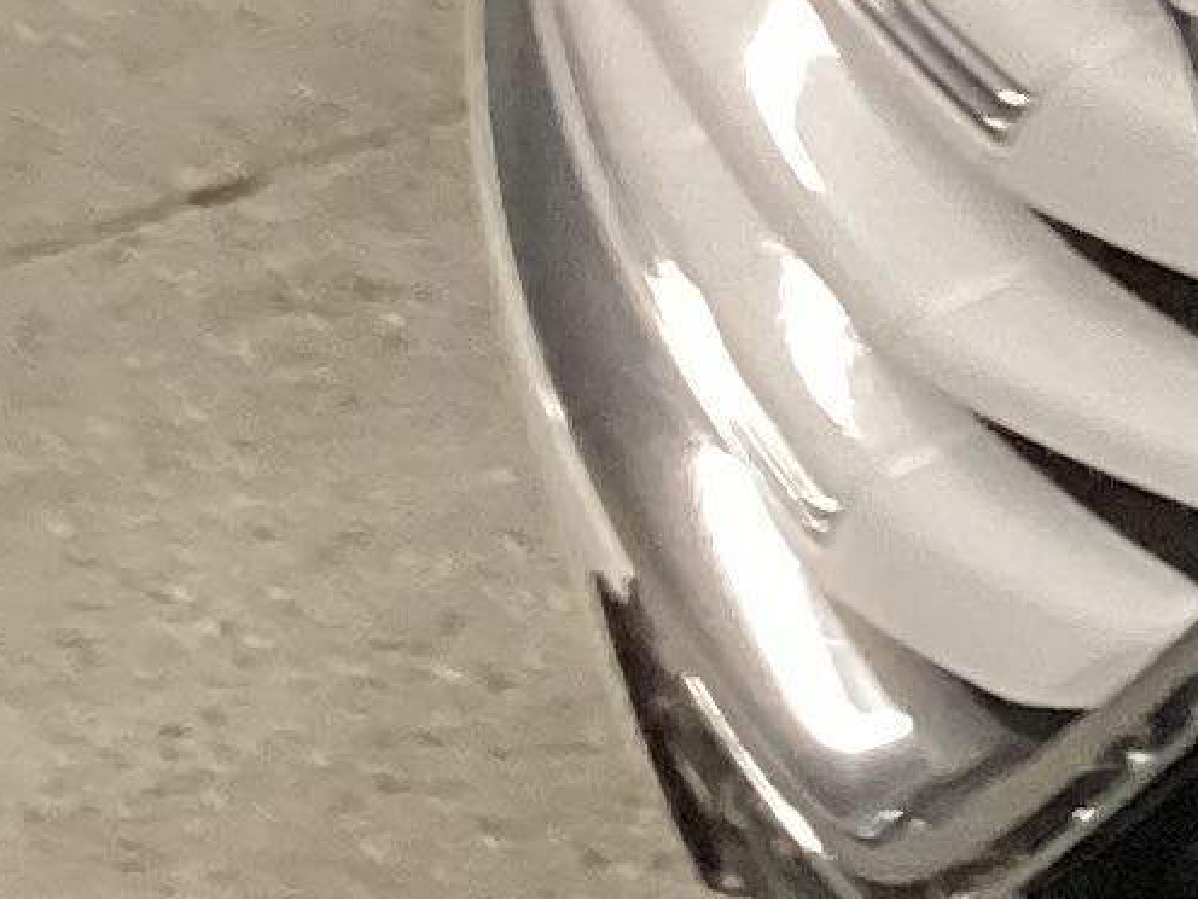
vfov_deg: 7.3
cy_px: 880
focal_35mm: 204
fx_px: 7060
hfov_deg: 8.1
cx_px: 3715
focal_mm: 3.3
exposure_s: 1/50
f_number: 2.4
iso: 160
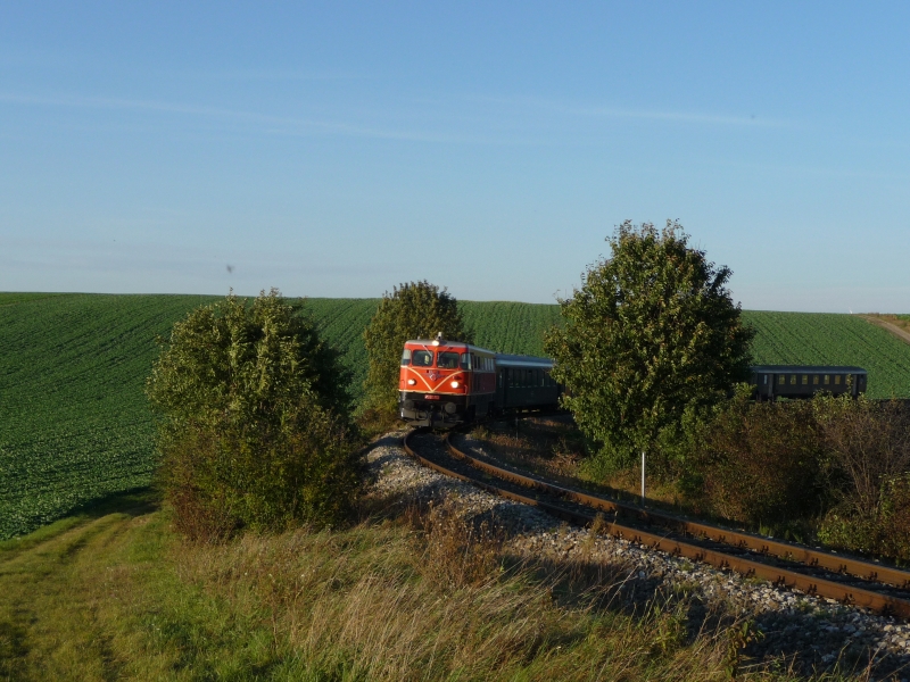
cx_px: 455
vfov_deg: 24.0
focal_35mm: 61
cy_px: 341
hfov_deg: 31.7
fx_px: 1604
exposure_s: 1/500
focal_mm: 9.3
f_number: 4.3
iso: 100
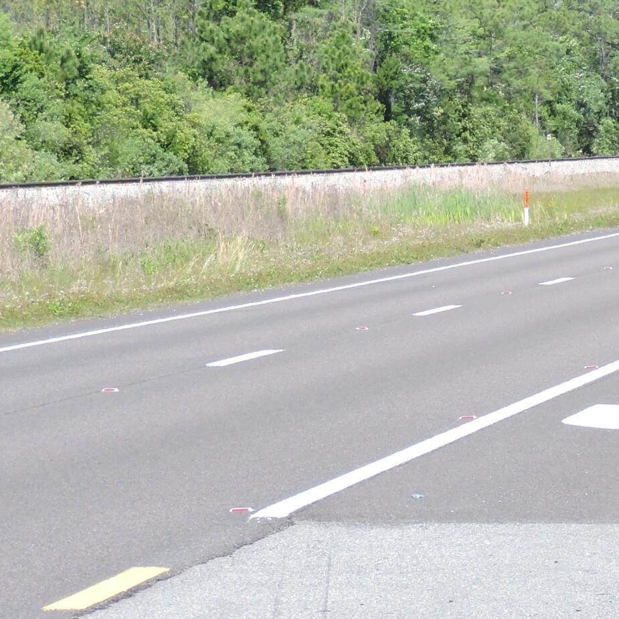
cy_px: 321
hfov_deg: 6.7
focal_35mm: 258
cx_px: 752
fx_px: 5220
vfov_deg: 6.8
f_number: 4.1
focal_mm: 16.1
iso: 100
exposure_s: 1/320
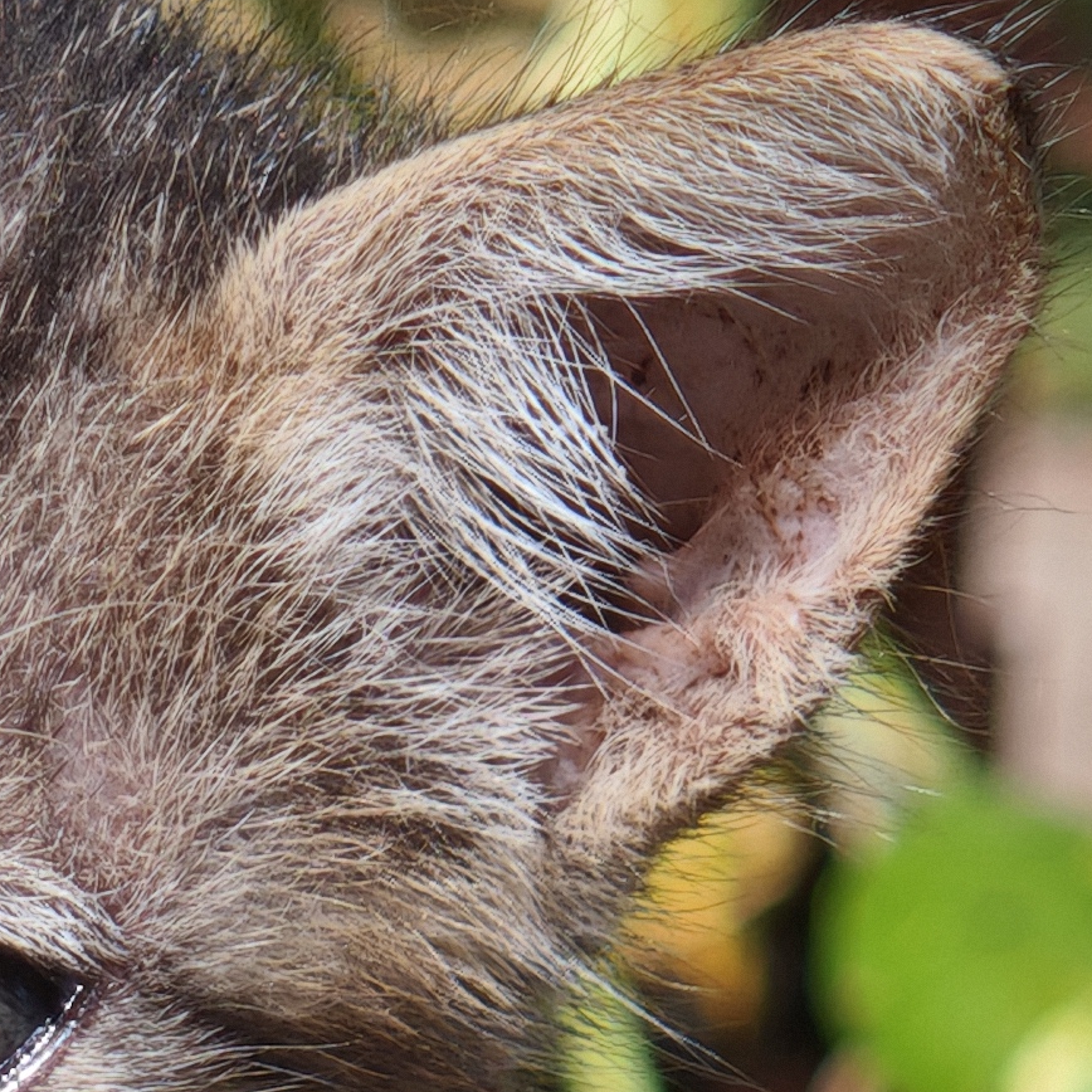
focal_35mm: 313
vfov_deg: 5.5
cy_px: 1868
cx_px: -454
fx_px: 11171
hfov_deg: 5.6
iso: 100
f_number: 2
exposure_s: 1/629
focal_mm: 9
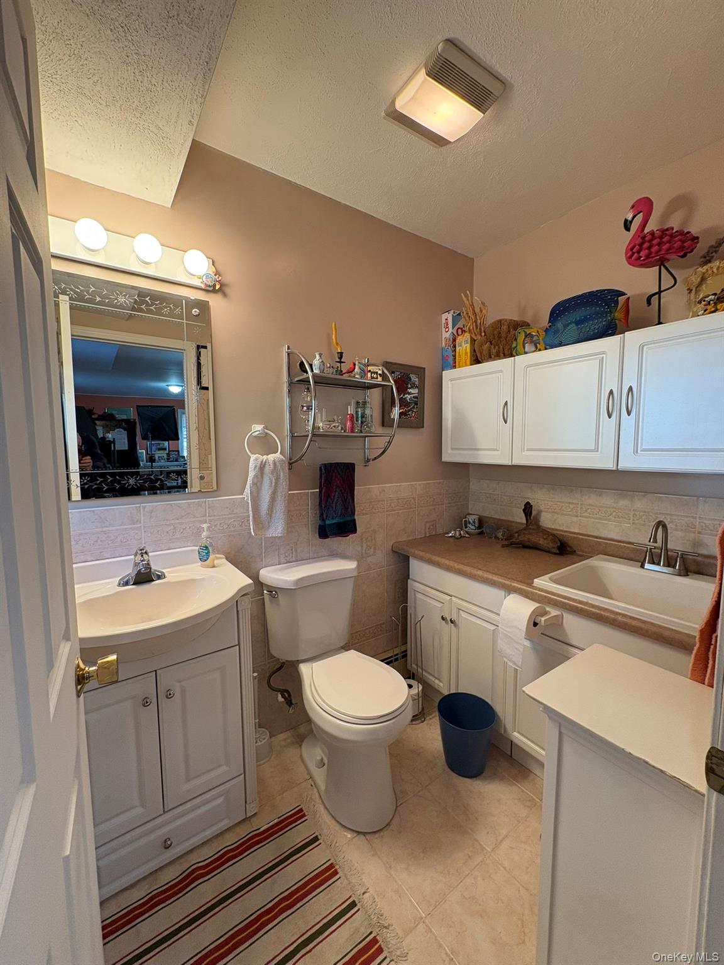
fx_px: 390
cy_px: 482
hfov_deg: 85.7
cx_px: 362
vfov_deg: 102.1
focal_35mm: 14
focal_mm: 2.22
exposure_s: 1/60
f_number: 2.2
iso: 250
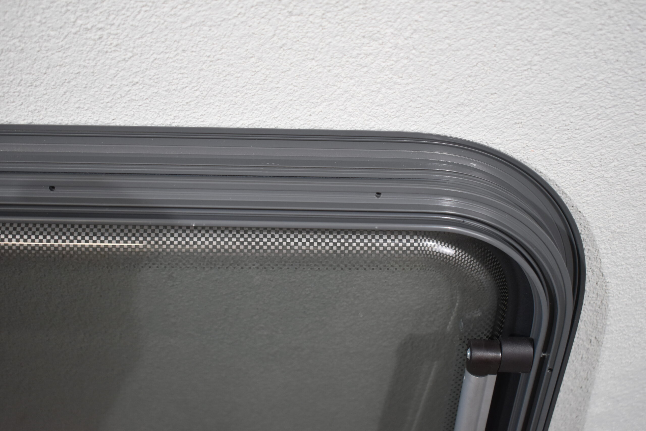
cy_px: 216
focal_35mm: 44
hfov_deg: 45.0
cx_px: 323
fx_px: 781
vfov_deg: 30.9
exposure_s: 1/200
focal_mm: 29
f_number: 4.2
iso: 800
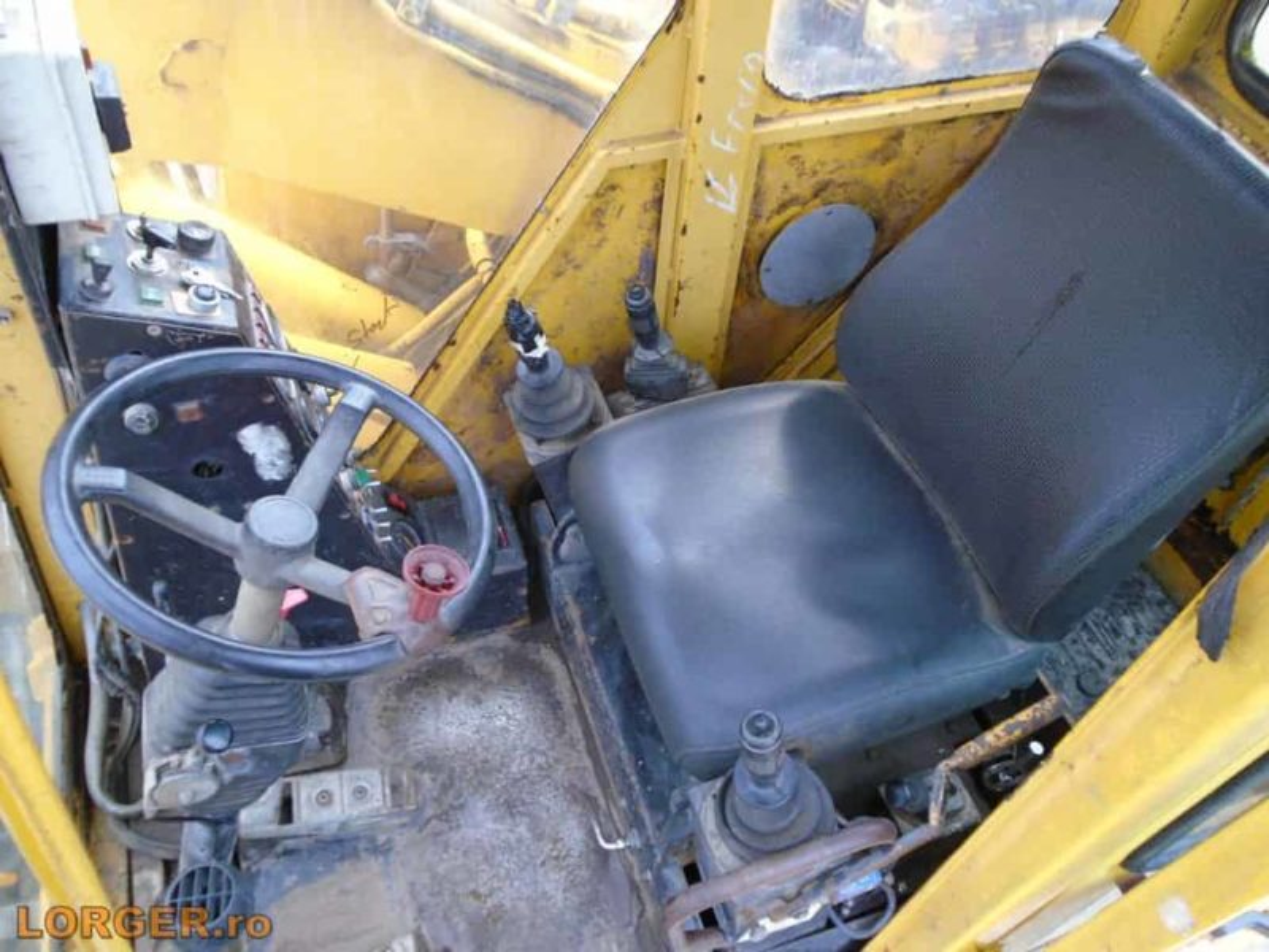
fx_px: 953
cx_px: 634
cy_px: 476
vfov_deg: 53.1
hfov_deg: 67.3
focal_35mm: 26
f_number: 3.2
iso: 250
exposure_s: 1/250
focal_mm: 4.6
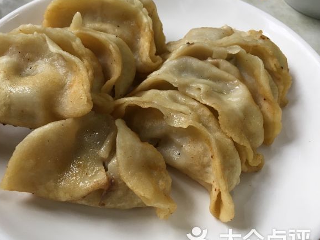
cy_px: 124
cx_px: 132
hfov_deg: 52.4
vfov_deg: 40.7
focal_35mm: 35
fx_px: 324
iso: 40
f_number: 2.2
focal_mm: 4.15
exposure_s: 1/33
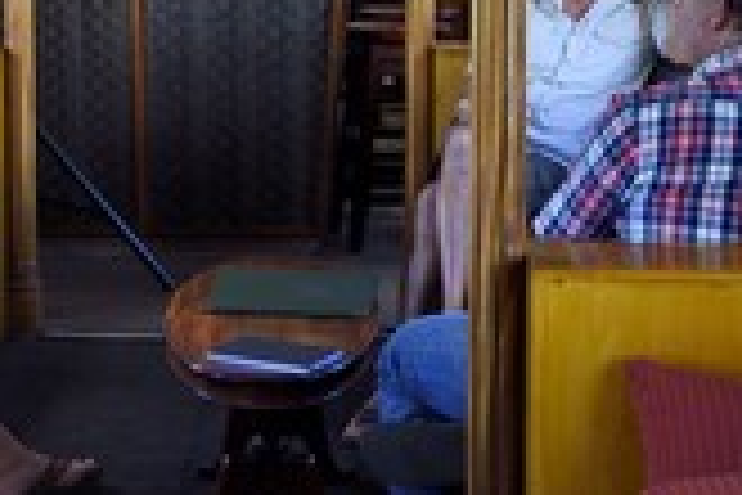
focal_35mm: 97
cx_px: 189
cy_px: 36
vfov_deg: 14.0
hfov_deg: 20.9
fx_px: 1999
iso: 1000
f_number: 6.3
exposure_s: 1/100
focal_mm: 38
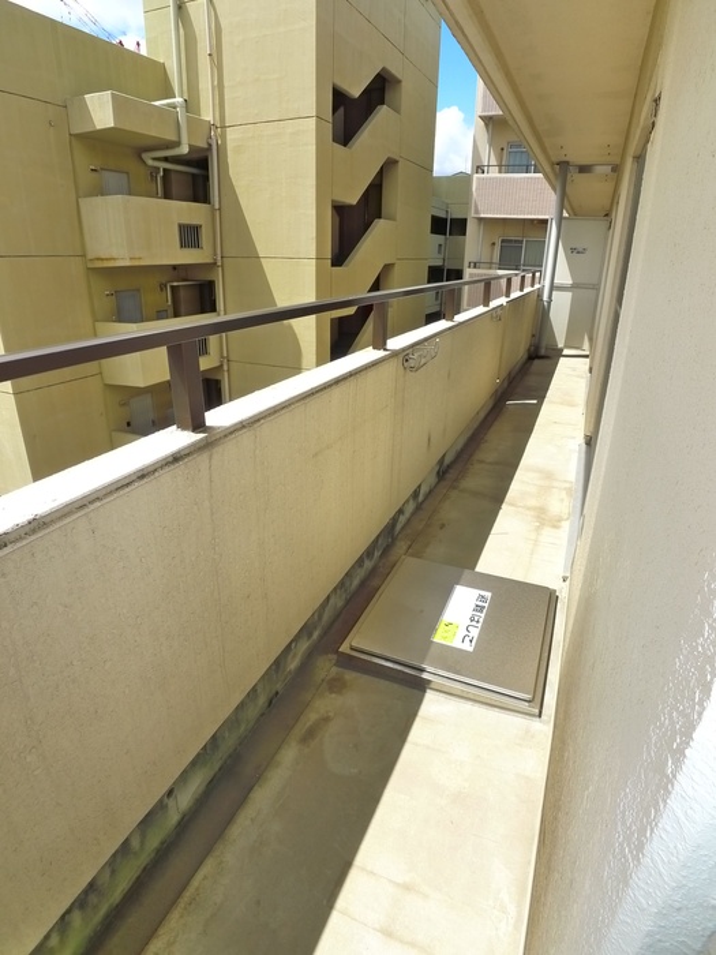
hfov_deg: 56.8
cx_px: 358
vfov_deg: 71.6
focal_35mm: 24
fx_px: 662
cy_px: 478
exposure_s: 1/500
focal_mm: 5.1
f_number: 4
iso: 400
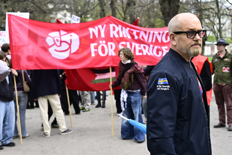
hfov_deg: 73.7
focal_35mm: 24
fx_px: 155
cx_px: 116
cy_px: 78
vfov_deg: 53.1
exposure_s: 1/1000
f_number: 2.8
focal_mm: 24
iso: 450
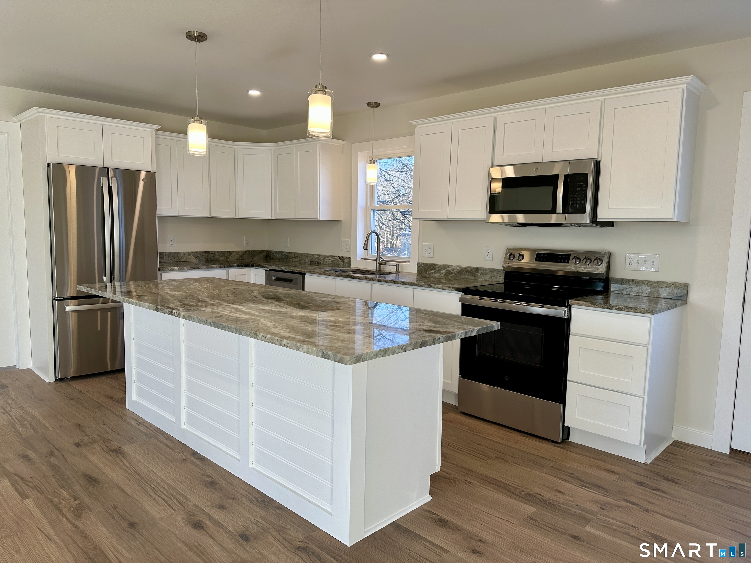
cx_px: 376
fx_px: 521
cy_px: 282
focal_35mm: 24
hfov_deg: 71.6
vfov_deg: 56.8
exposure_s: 1/142
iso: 64
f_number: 1.78
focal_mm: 6.86
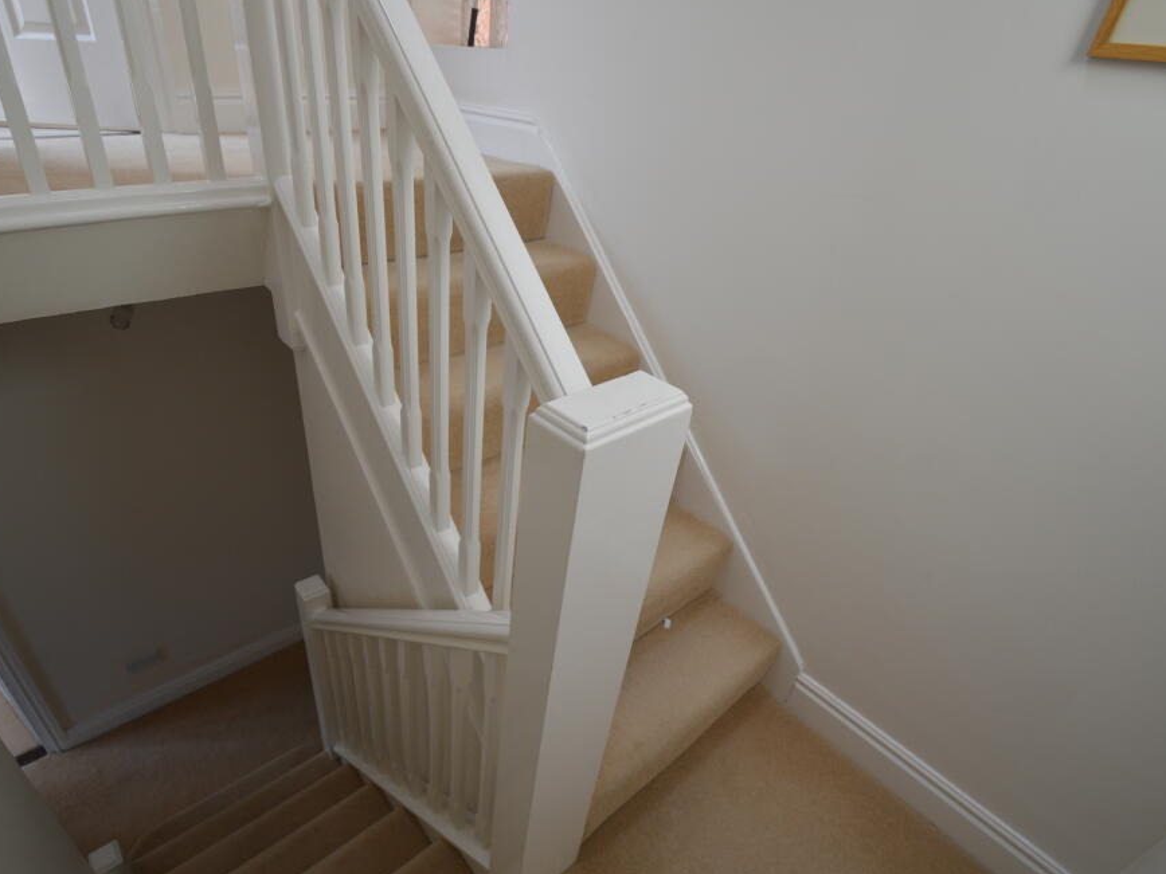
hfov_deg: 90.4
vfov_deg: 74.7
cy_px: 433
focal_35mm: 17
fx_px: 573
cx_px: 497
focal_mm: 10
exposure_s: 1/60
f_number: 5.6
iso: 250
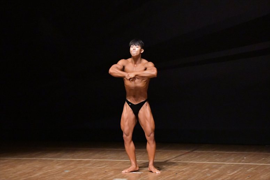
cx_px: 135
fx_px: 1687
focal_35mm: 225
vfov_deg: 6.1
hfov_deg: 9.2
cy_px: 90
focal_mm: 150
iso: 12800
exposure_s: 1/400
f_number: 5.6
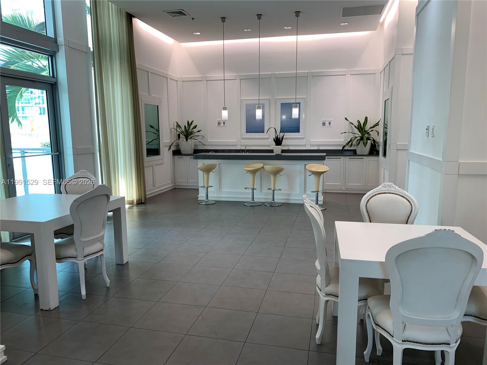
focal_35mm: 26
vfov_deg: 53.1
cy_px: 182
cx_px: 244
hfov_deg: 67.3
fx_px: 366
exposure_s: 1/120
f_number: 1.8
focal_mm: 4.25
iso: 32
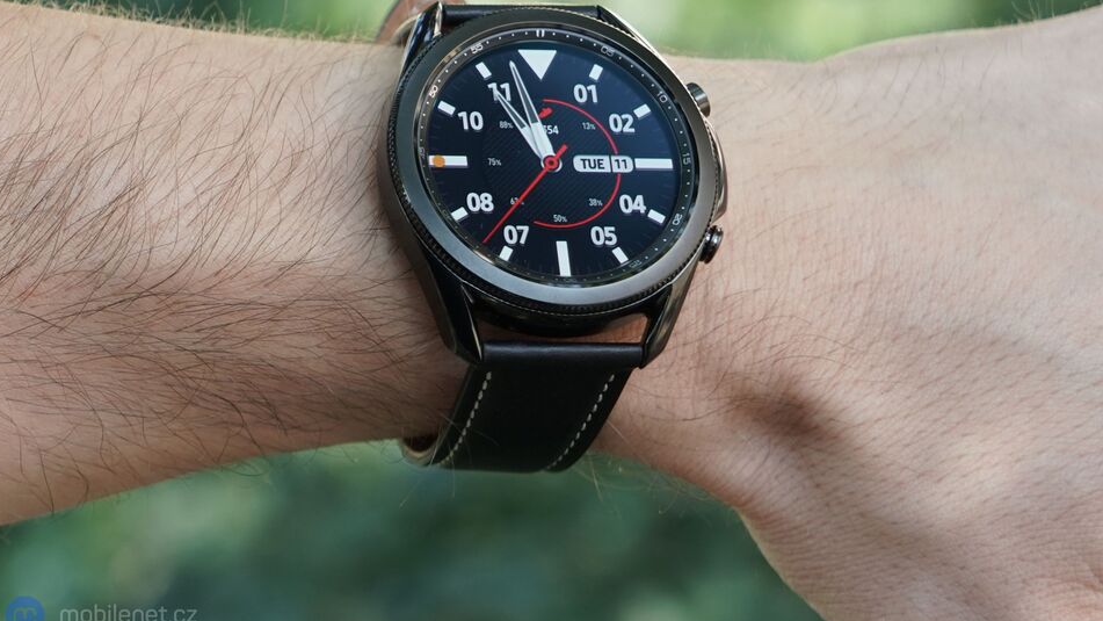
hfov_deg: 28.6
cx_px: 547
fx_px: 2164
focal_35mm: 74
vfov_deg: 16.3
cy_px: 279
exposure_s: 1/160
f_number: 6.3
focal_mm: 70
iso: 400
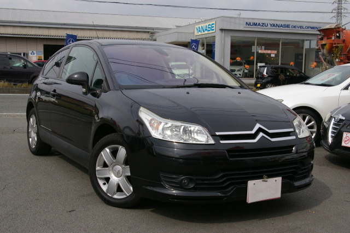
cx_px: 175
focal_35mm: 50
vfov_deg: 27.2
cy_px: 116
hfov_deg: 40.0
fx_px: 481
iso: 200
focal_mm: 33
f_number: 8
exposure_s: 1/350
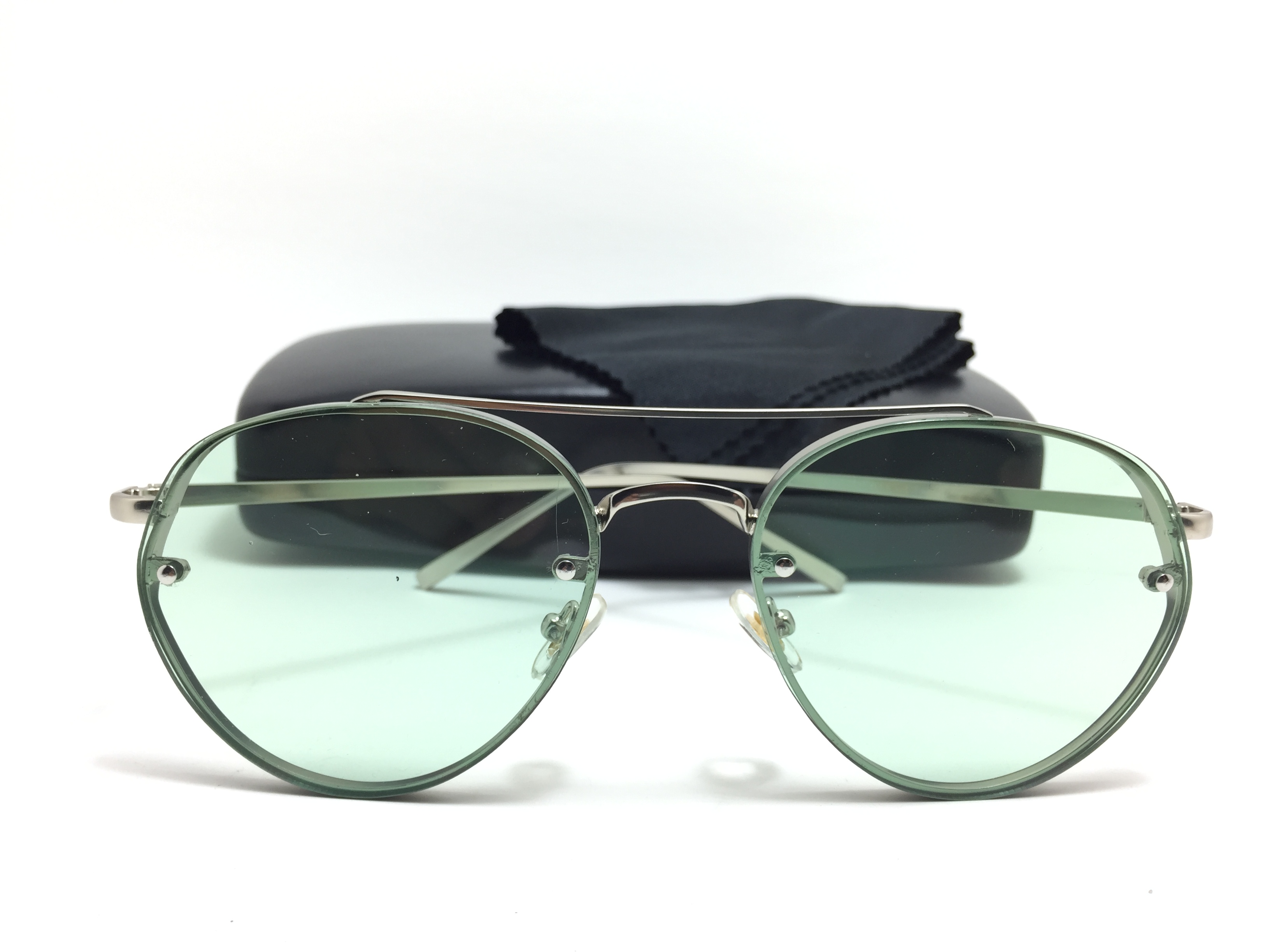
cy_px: 476
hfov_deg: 61.7
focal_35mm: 29
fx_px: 1064
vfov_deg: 48.2
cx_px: 635
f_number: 2.2
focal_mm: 4.15
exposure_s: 1/50
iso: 32
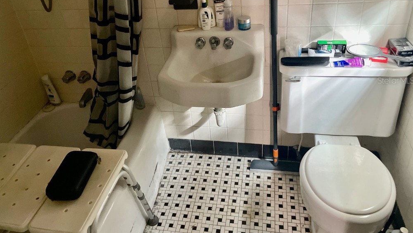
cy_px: 80
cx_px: 205
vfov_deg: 39.8
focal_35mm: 29
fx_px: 318
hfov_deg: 66.1
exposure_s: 1/38
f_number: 1.6
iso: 640
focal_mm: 4.2
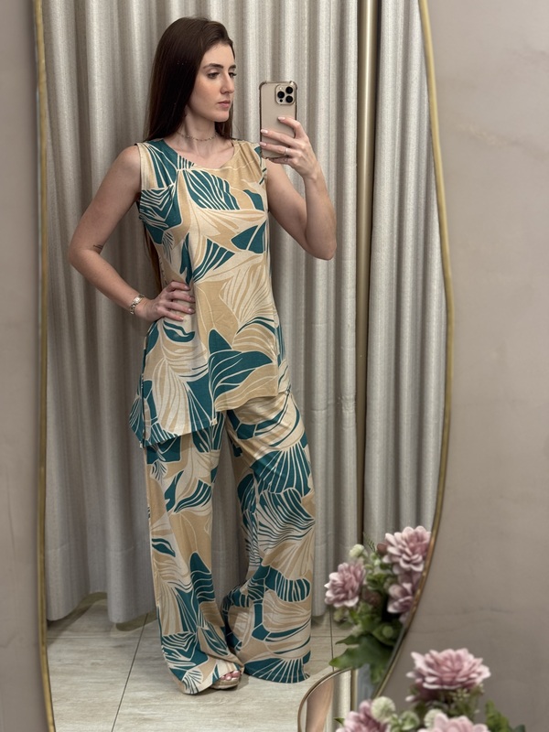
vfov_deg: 39.7
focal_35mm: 48
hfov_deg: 30.3
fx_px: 1015
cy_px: 366
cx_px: 274
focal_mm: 6.76
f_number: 1.78
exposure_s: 1/60
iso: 64
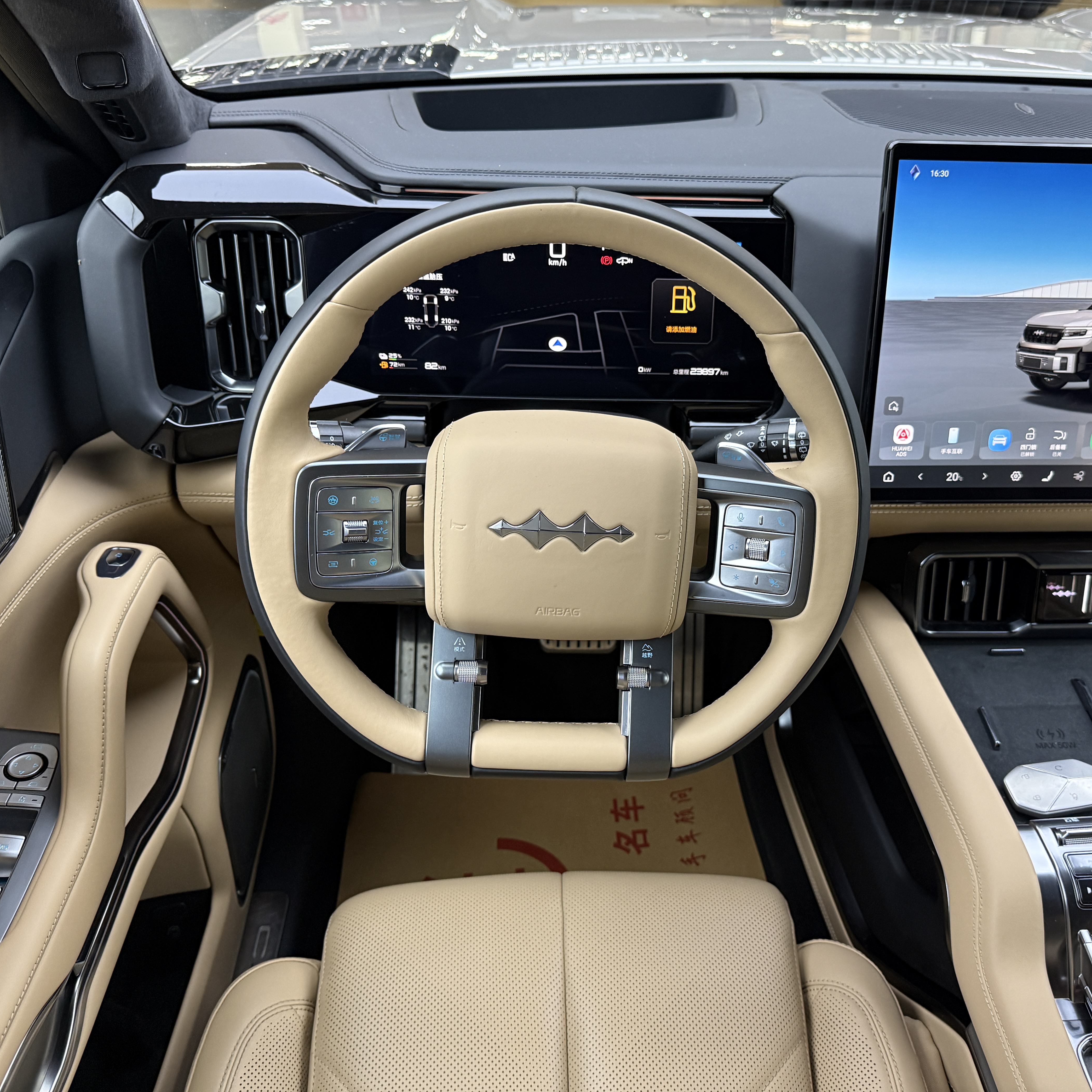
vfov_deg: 55.6
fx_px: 1035
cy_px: 533
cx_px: 628
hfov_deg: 55.4
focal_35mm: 29
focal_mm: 6.76
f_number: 1.78
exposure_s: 1/50
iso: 320
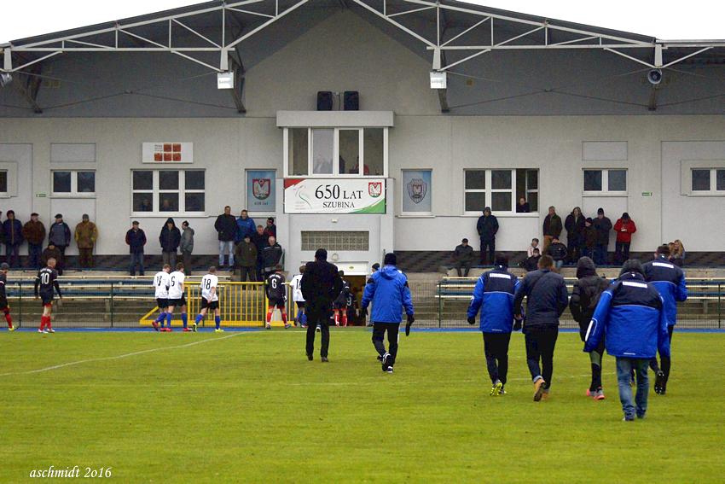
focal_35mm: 180
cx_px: 362
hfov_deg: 11.4
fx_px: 3625
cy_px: 242
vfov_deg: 7.6
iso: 1600
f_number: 4.5
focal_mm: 120
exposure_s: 1/640
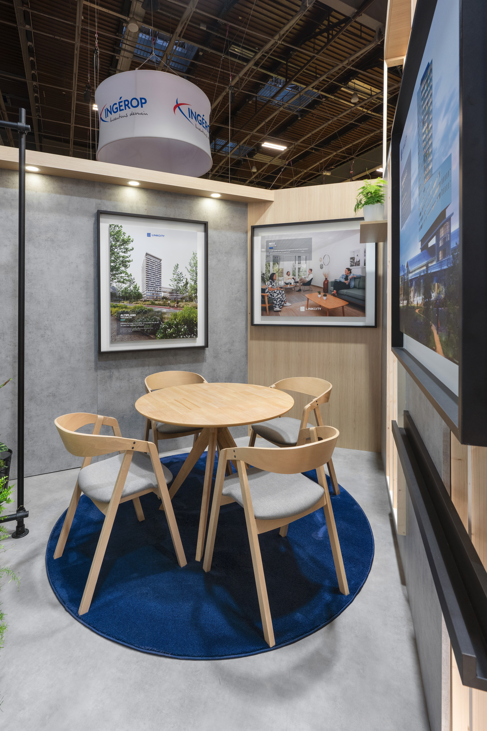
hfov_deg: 73.7
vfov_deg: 96.7
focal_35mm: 16
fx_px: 325
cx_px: 244
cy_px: 366
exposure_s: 1/20
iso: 500
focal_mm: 16
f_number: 9
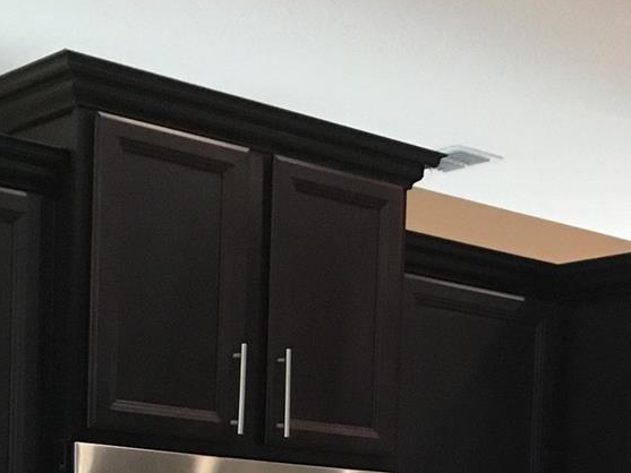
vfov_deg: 15.7
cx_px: 525
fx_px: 1623
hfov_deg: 21.7
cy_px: 635
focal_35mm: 89
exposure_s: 1/30
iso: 200
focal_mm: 3.3
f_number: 2.4
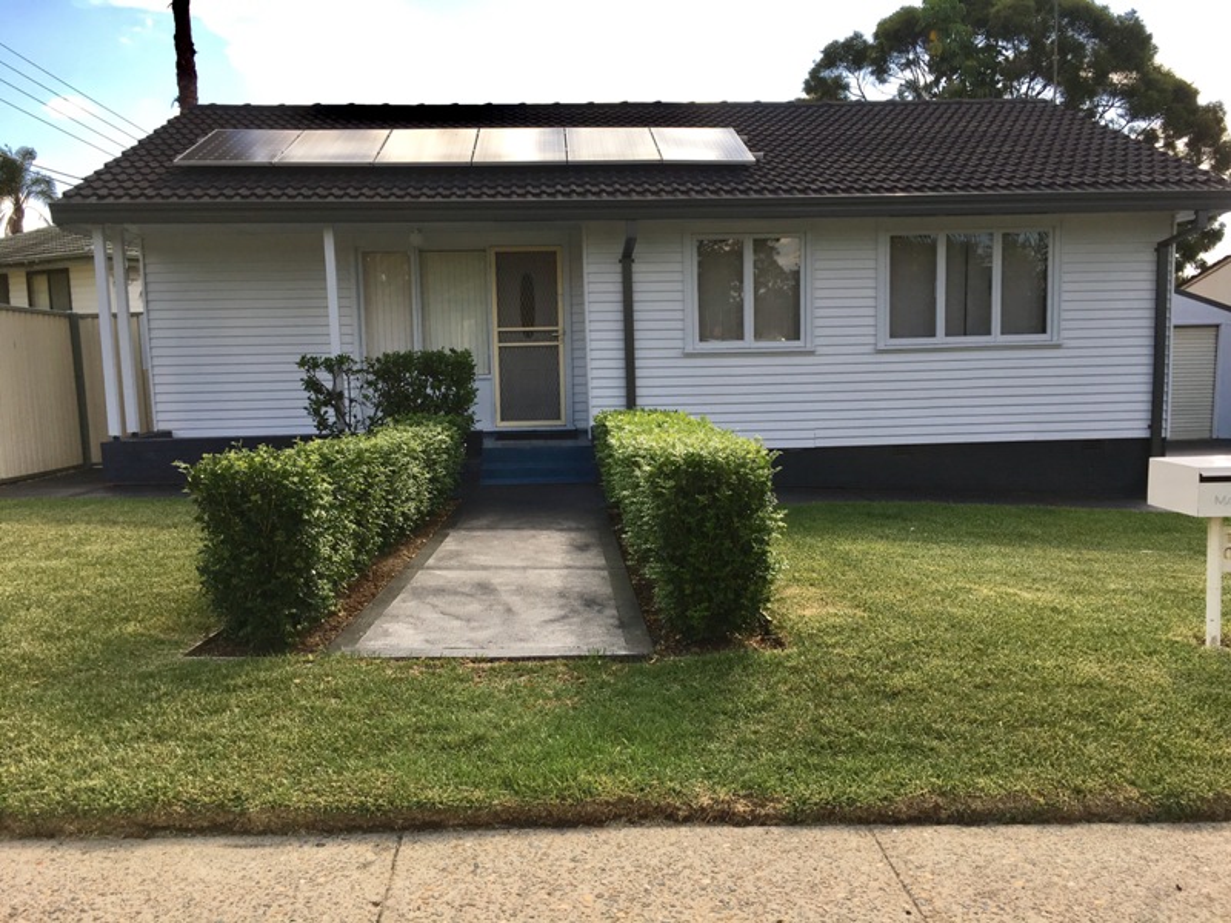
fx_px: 1031
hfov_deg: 61.7
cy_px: 462
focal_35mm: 29
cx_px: 616
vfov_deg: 48.2
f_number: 2.2
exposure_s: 1/732
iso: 25
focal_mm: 4.15
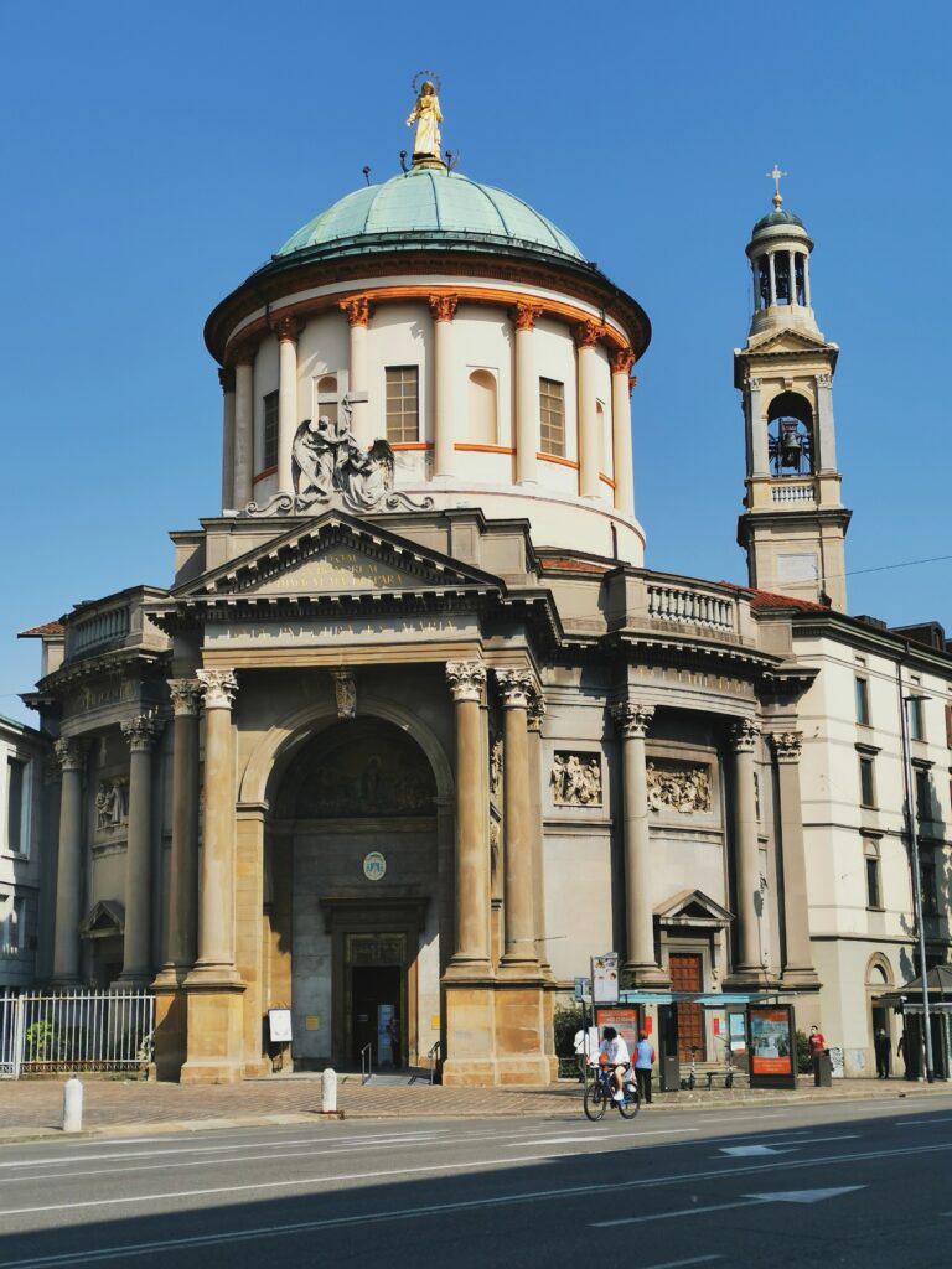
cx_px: 476
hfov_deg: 29.7
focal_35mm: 49
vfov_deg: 38.9
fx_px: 1797
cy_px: 634
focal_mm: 5.58
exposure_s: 1/4202
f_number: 1.8
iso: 50
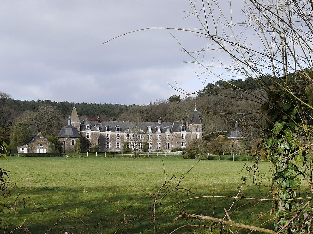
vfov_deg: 35.9
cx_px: 156
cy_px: 117
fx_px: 361
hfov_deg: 46.9
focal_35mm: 40
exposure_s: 1/500
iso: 200
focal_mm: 20
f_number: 6.3
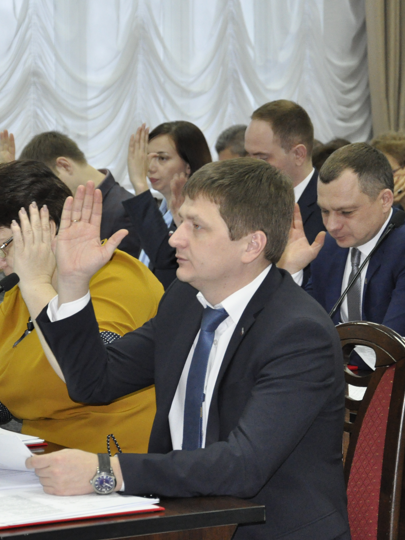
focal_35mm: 145
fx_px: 2262
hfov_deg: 10.2
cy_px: 268
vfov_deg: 13.6
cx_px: 147
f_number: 5.3
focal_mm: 66
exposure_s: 1/60
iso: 2000
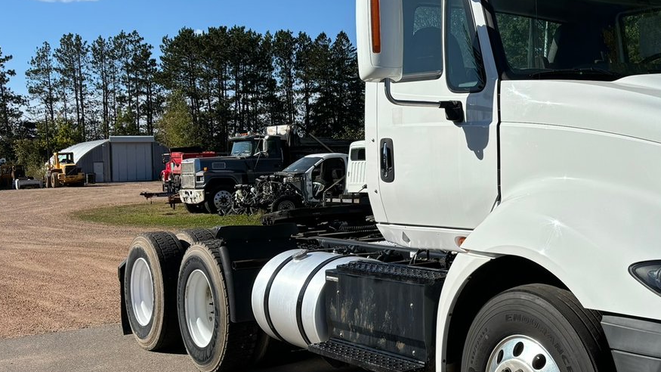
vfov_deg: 24.4
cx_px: 565
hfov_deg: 39.7
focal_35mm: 49
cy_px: 171
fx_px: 859
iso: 50
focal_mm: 5.96
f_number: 1.6
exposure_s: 1/4854
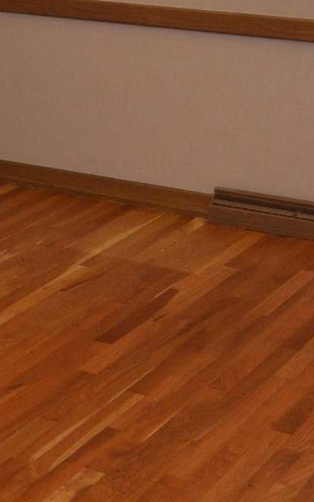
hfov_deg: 13.8
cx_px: 30
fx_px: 1287
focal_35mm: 94
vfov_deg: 21.9
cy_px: 114
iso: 400
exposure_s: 1/60
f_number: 4
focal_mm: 12
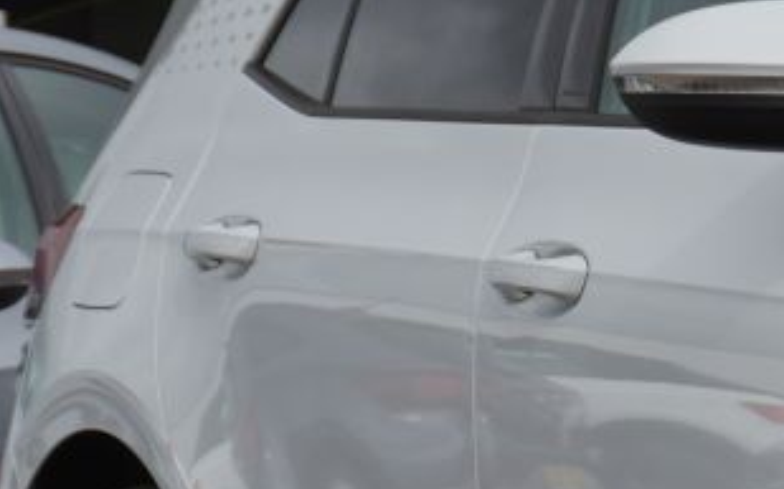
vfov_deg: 3.9
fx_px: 7255
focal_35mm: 340
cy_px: 327
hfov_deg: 6.0
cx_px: 1680
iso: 100
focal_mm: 43
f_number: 7.1
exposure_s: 1/250
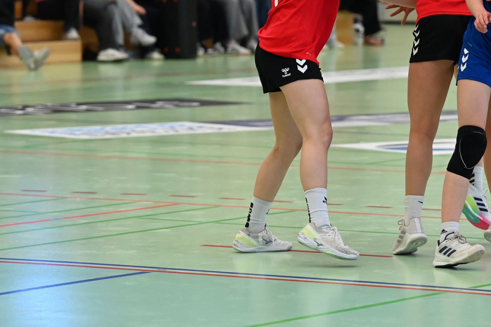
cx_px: 390
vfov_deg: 5.5
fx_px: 3407
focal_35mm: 250
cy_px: 34
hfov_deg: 8.2
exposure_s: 1/1250
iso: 4000
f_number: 3.5
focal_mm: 125
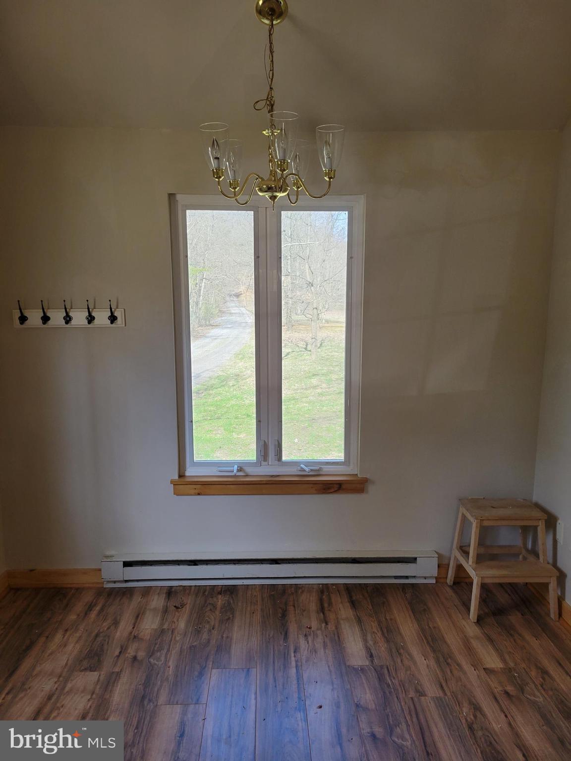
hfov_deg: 53.1
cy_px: 380
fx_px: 572
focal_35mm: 26
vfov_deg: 67.3
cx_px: 286
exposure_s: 1/119
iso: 80
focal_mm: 5.4
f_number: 1.8
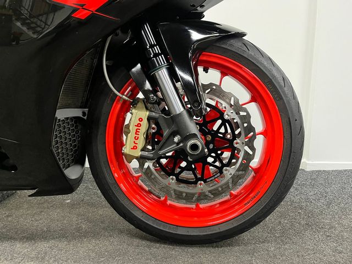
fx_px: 264
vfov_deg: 53.1
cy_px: 132
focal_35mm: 26
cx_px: 176
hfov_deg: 67.3
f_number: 1.6
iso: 400
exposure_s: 1/33
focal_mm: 5.1
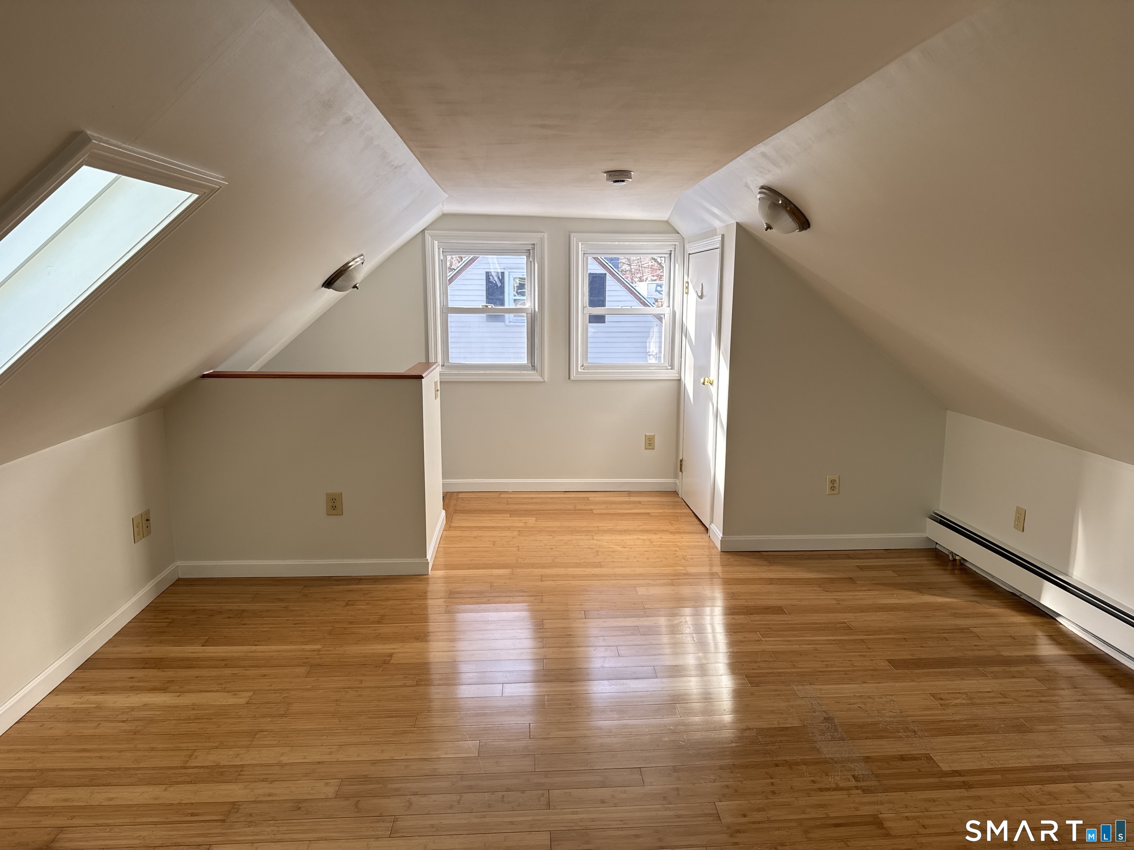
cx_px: 567
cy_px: 425
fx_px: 786
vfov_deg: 56.8
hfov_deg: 71.6
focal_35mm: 24
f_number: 1.78
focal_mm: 6.76
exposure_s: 1/121
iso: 64
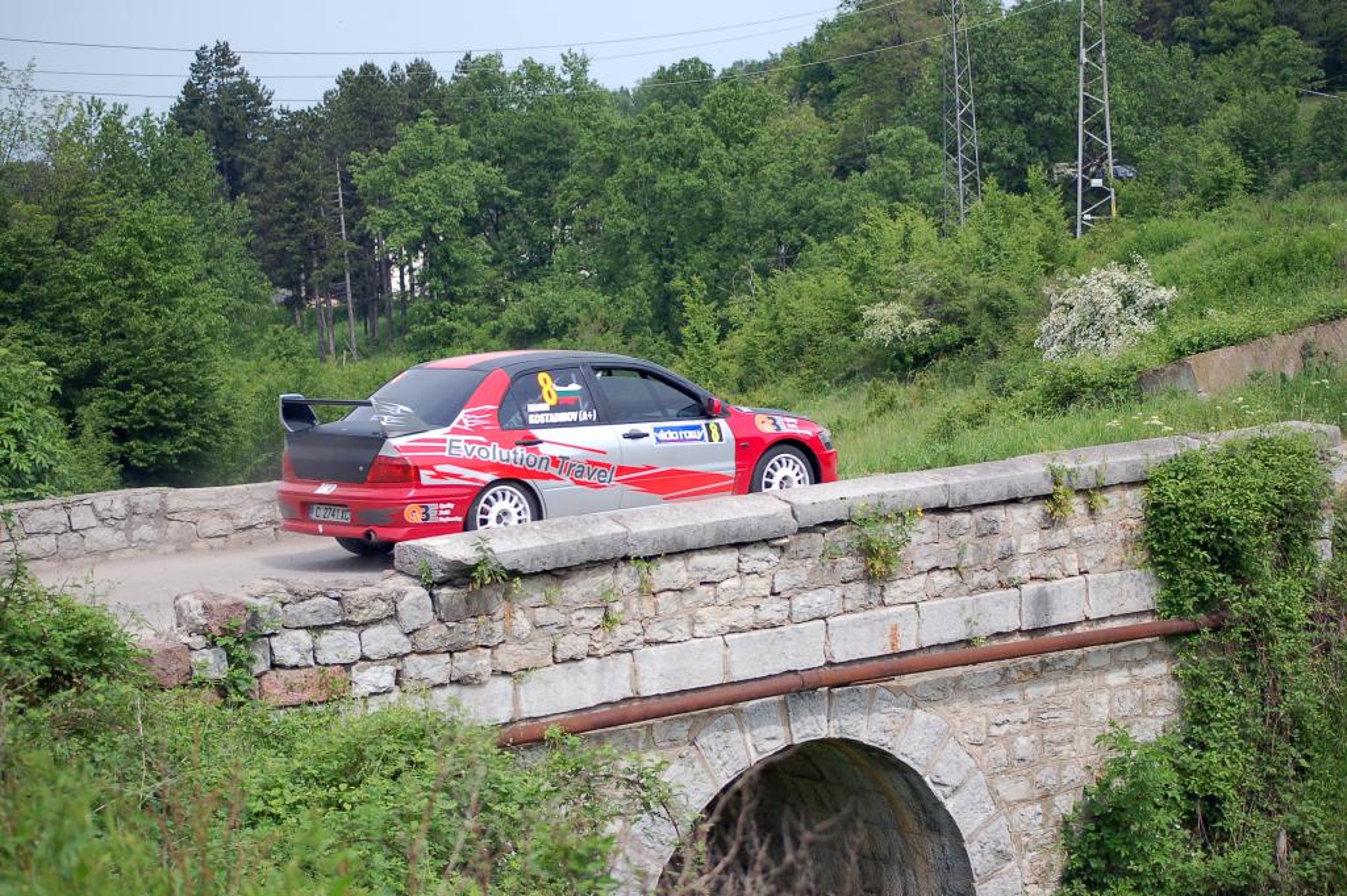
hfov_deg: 24.6
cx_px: 674
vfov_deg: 16.5
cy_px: 448
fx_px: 3084
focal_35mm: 82
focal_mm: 55
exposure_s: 1/1000
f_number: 4
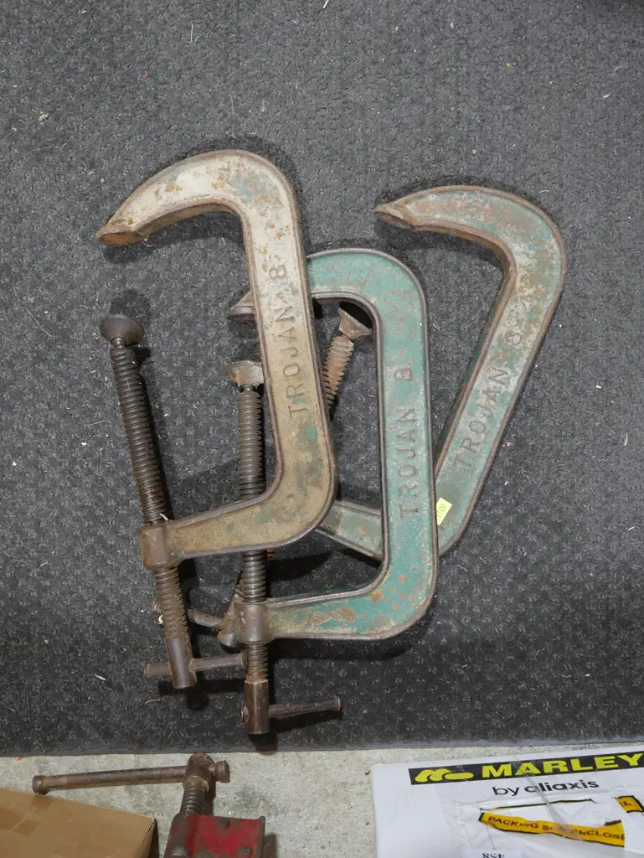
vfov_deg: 53.9
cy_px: 429
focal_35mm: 34
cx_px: 322
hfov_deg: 41.8
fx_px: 843
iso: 800
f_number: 4
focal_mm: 17
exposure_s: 1/60
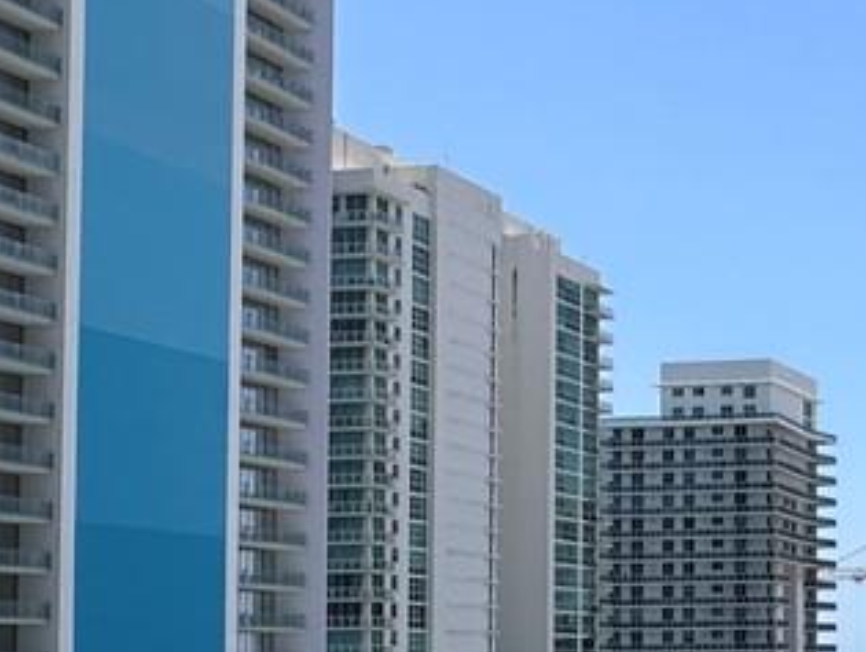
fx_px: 1778
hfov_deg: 23.7
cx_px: 1163
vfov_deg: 20.4
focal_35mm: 71
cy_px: 586
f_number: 2.2
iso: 50
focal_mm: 2.22
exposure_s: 1/2618
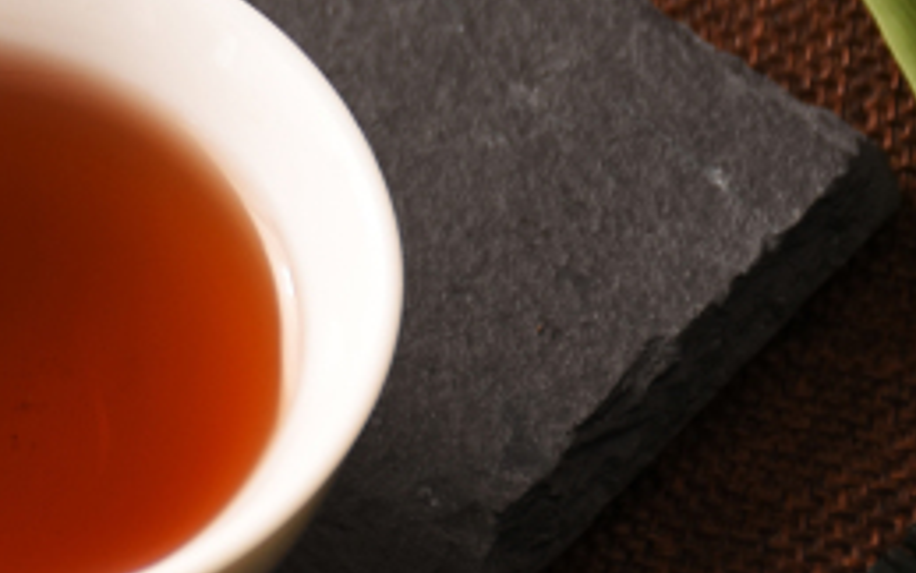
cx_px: -251
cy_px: -83
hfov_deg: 4.6
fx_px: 11311
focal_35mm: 453
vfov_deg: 2.9
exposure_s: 1/80
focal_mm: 75
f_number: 5
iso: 100
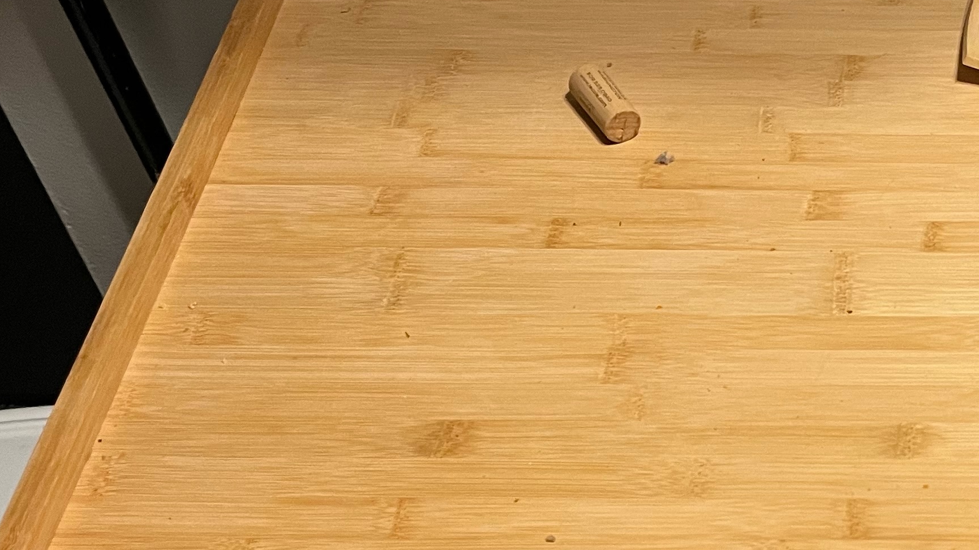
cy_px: 394
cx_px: 933
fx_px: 1713
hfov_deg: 30.1
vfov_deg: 18.2
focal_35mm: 66
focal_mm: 5.1
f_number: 1.6
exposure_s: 1/60
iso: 250
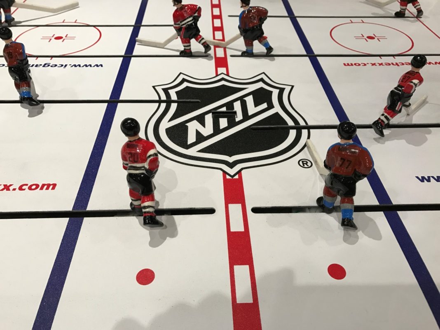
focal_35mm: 28
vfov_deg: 49.7
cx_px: 220
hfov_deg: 63.4
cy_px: 165
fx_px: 356
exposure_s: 1/30
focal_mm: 3.99
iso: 40
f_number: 1.8
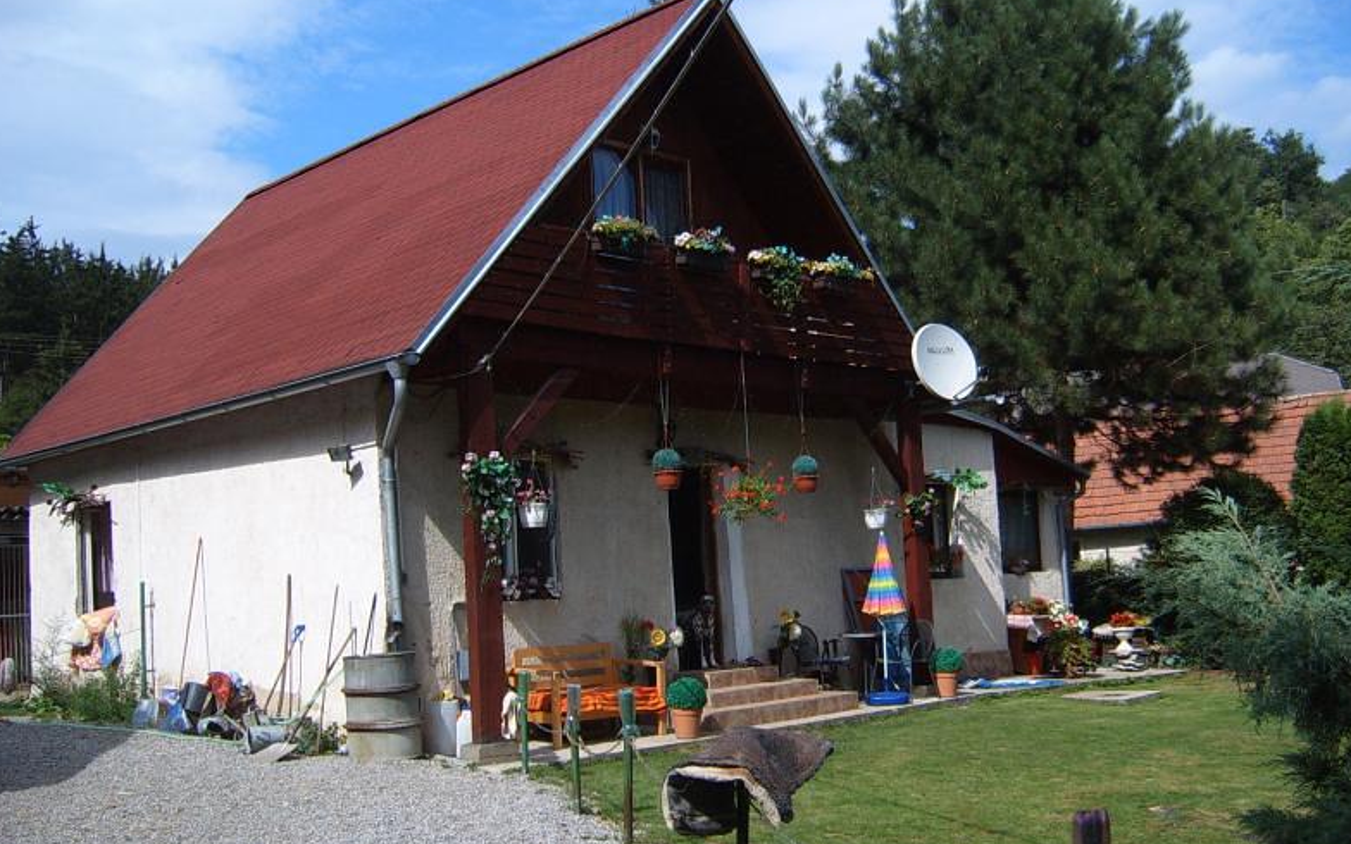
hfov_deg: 49.3
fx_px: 1473
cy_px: 443
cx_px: 677
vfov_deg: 32.0
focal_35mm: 40
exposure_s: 1/750
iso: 63
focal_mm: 6.2
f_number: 2.9
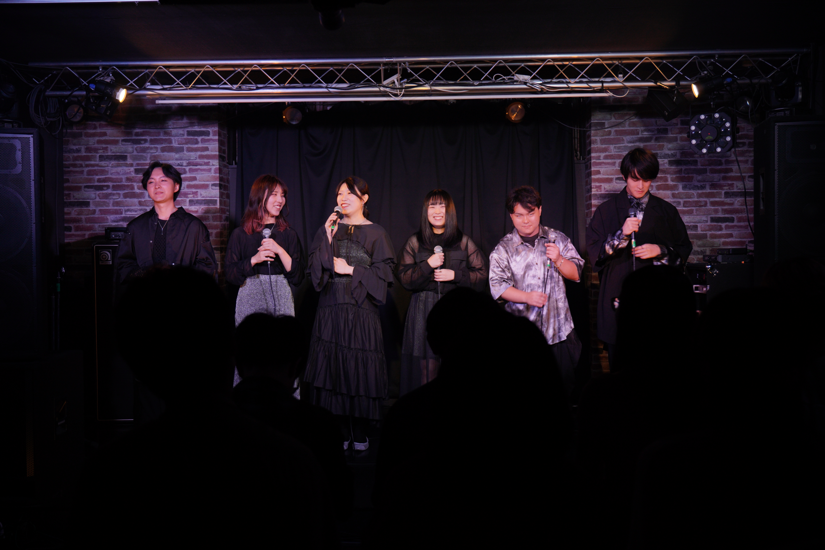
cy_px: 275
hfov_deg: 47.9
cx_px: 412
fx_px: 928
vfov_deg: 33.0
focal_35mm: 40
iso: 160
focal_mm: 27
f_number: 2.8
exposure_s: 1/50
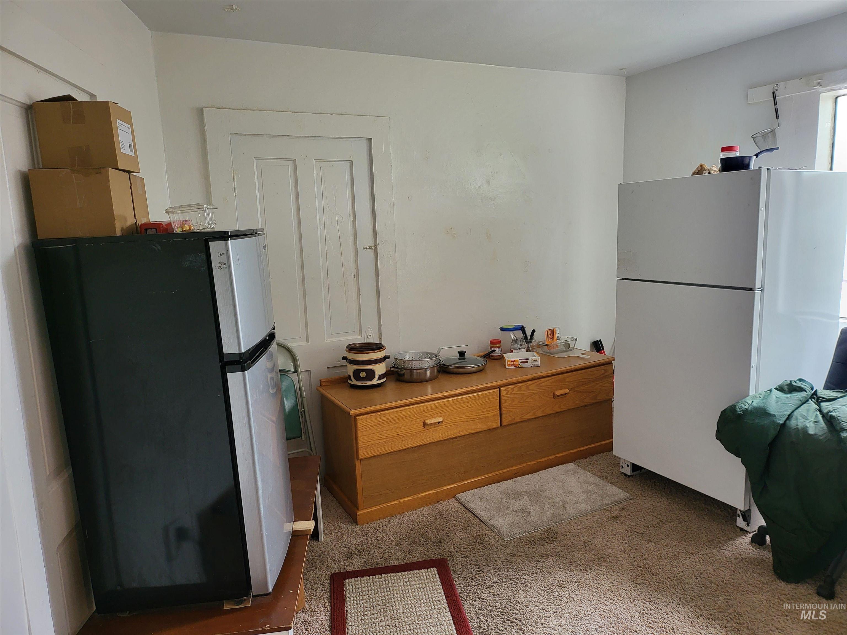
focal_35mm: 24
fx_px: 587
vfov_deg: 56.8
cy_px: 318
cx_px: 424
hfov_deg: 71.6
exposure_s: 1/60
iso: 250
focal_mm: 5
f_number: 1.8
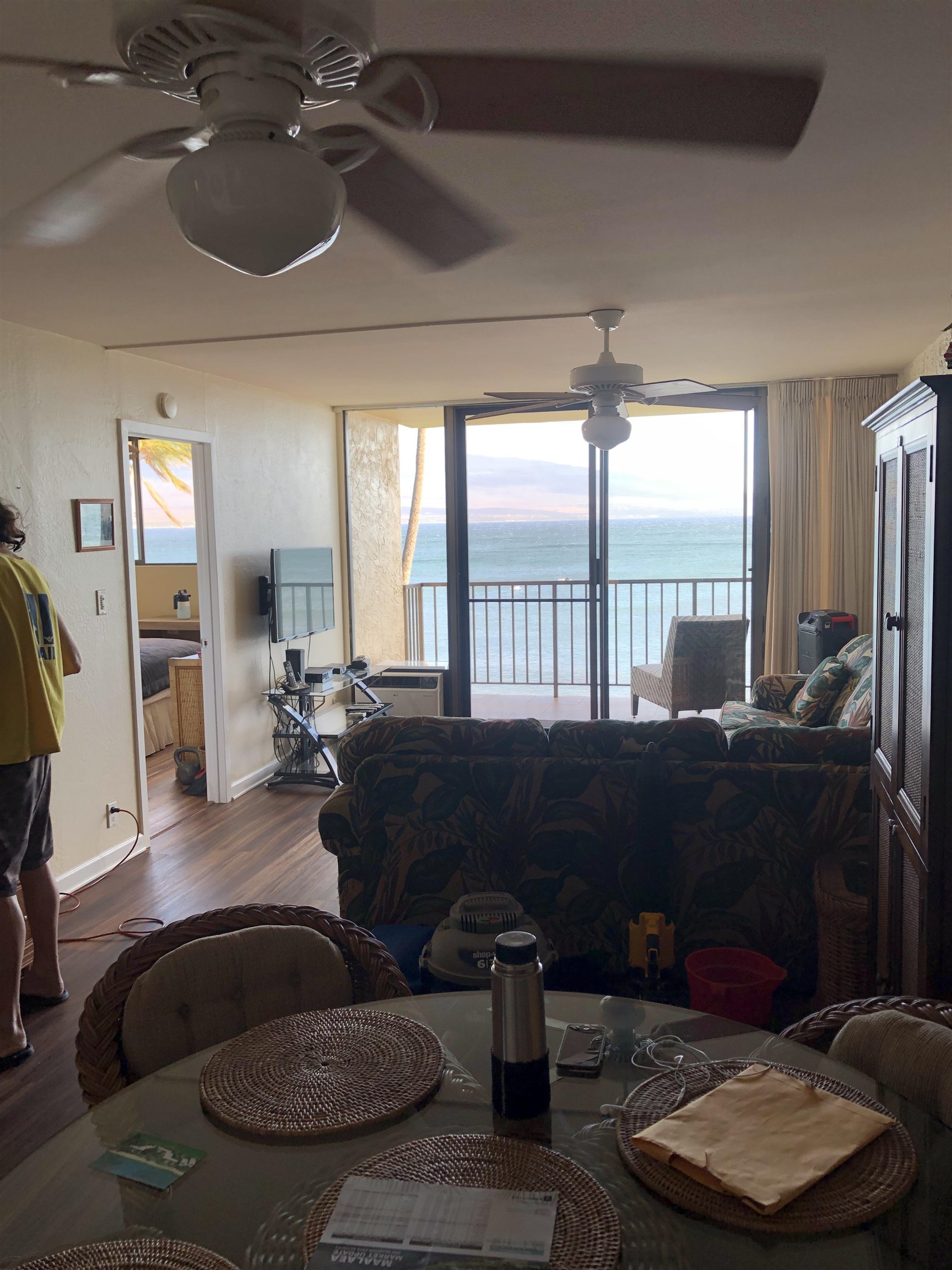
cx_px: 476
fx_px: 1027
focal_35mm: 28
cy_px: 635
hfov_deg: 49.7
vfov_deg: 63.4
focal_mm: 3.99
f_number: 1.8
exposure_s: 1/120
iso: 50
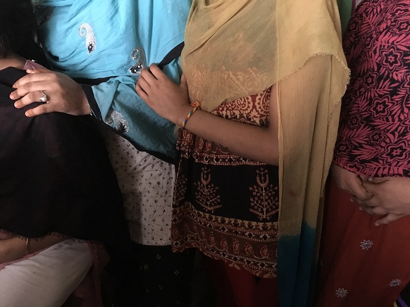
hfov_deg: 61.7
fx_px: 343
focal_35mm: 29
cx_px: 205
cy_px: 154
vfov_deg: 48.2
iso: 640
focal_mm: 4.15
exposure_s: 1/17
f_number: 2.2
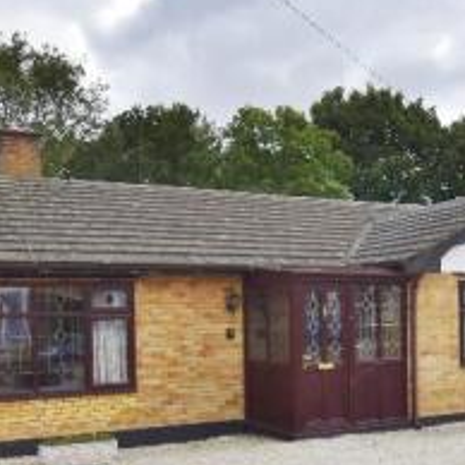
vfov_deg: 38.3
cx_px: 243
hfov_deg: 39.2
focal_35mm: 43
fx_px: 654
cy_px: 342
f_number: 9
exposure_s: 1/320
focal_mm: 10
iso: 200
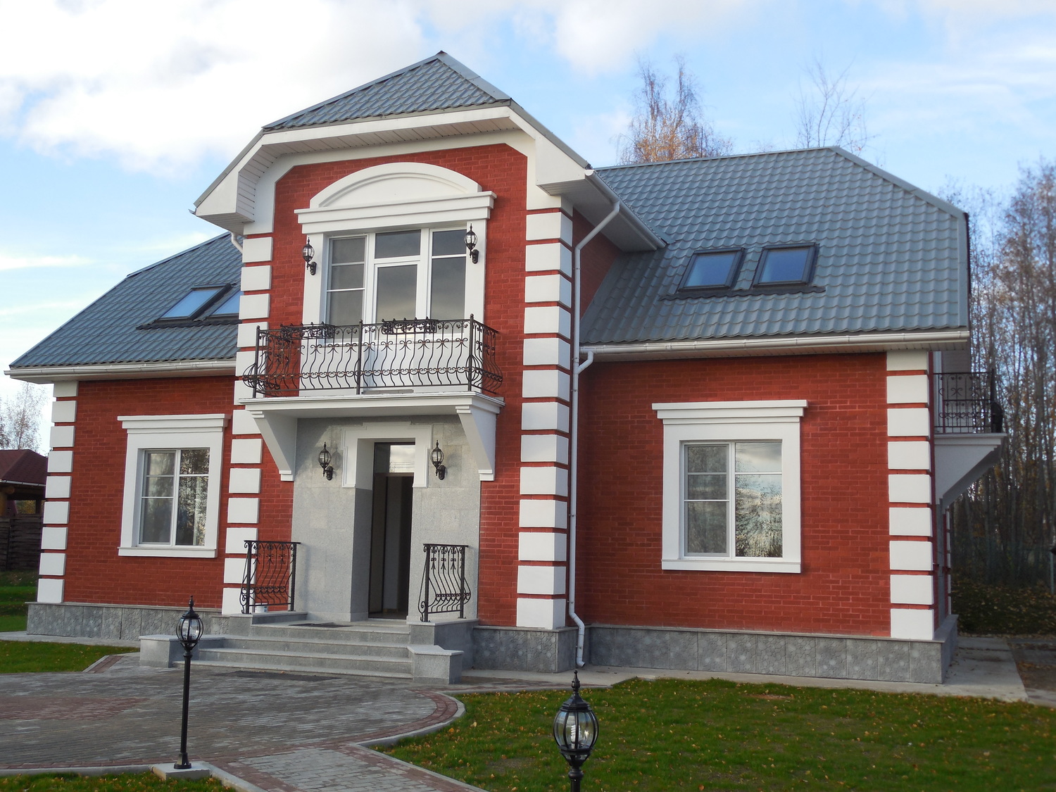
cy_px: 396
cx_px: 528
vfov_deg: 36.8
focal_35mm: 39
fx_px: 1190
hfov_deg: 47.9
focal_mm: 7
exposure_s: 1/200
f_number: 3.8
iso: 125
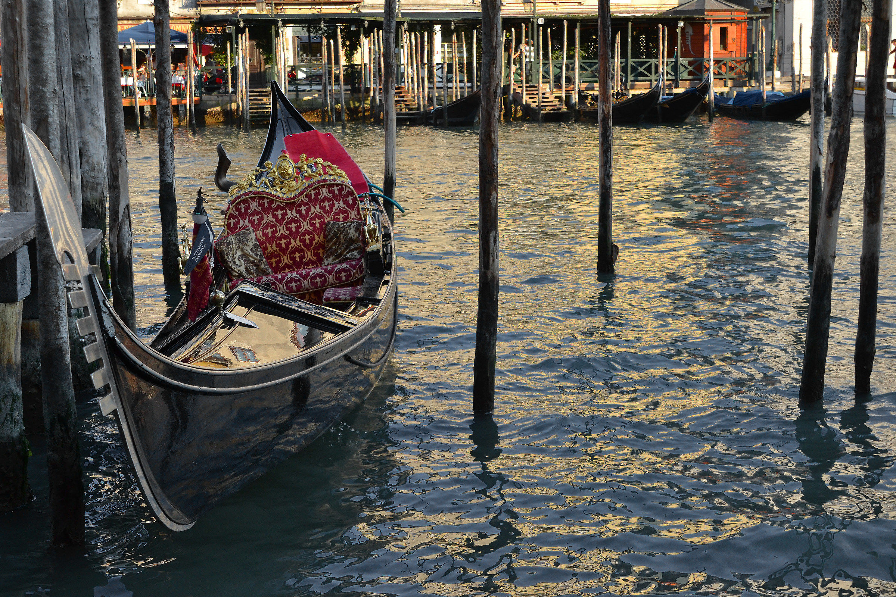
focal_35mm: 57
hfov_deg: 35.1
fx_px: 1419
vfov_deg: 23.8
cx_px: 448
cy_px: 298
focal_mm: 38
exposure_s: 1/320
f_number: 5.6
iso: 400
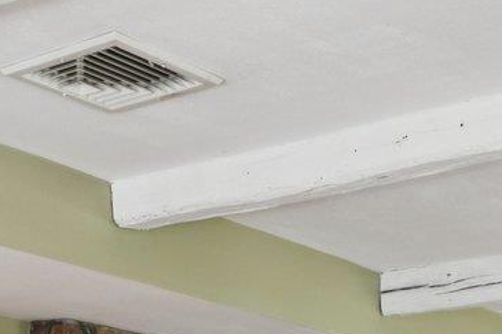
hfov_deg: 20.2
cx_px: 260
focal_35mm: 101
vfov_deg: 12.3
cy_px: 610
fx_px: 1408
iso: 200
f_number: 9
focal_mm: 18
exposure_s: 1/8
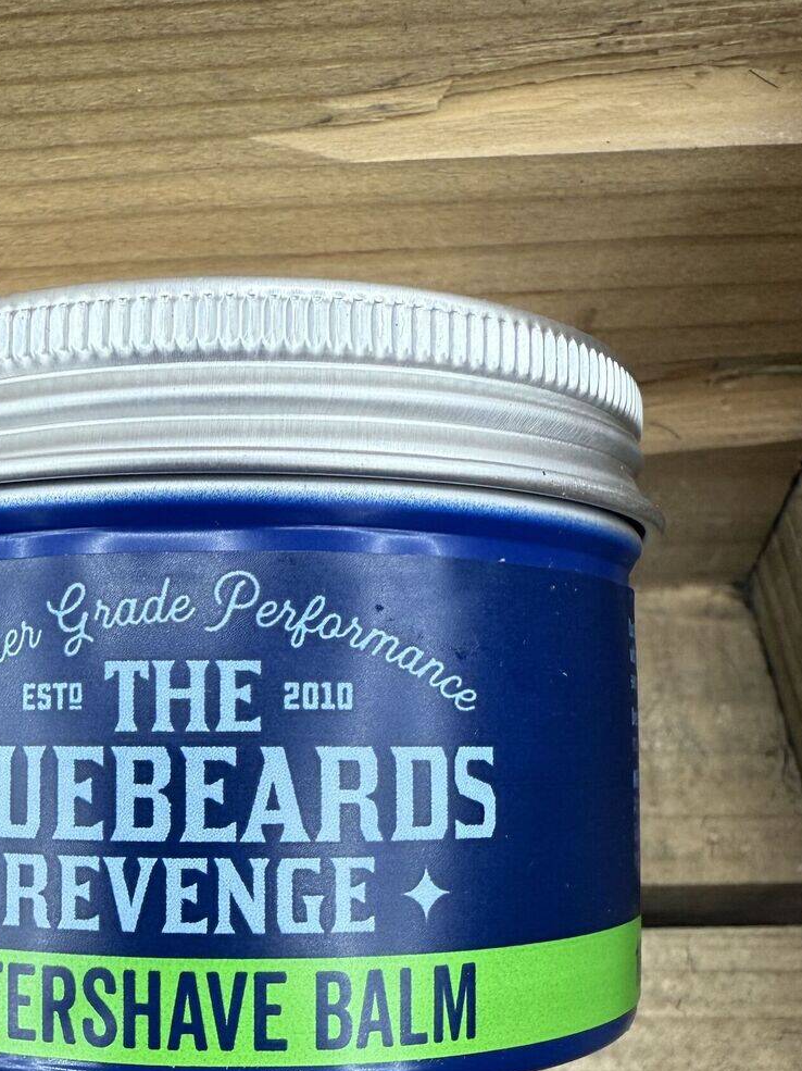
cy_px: 763
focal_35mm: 39
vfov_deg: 46.6
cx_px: 218
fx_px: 1206
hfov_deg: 36.1
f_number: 2.2
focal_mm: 2.22
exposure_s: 1/100
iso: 160
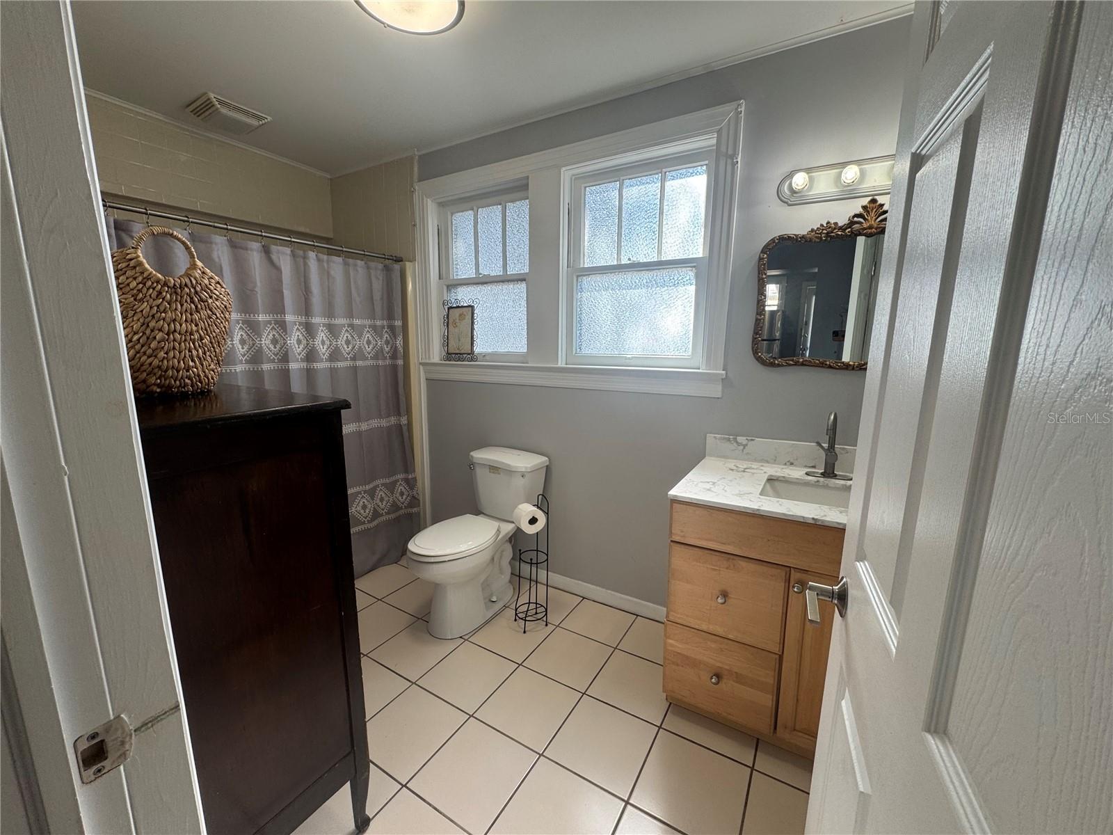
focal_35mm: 14
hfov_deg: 102.1
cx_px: 556
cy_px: 418
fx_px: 450
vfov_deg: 85.7
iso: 50
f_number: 2.2
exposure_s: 1/120
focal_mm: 2.22
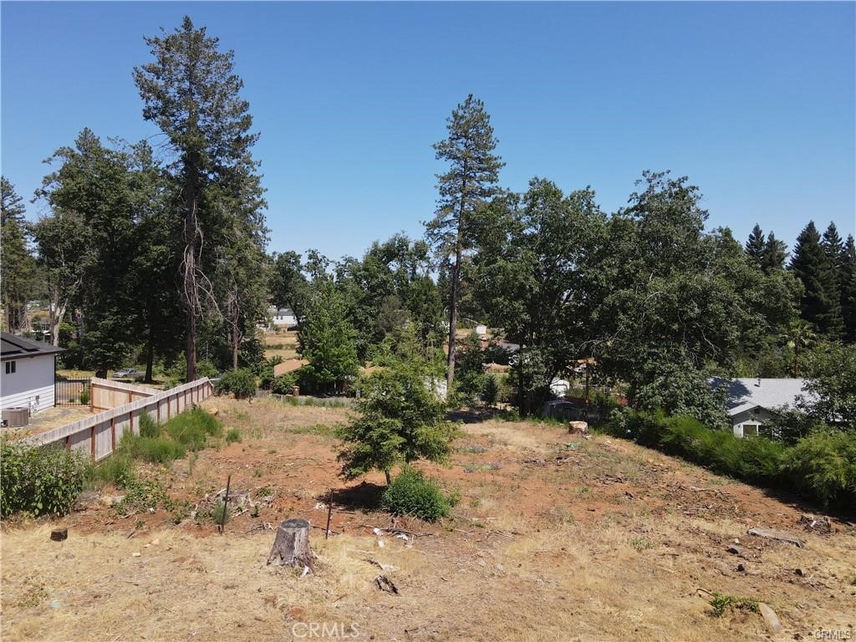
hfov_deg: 71.6
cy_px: 321
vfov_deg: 56.8
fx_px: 593
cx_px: 428
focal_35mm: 24
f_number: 2.8
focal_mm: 4.5
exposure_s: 1/640
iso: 100
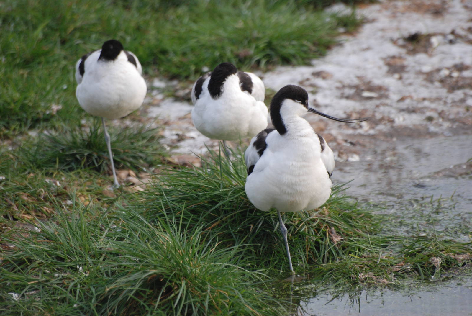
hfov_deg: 4.6
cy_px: 158
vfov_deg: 3.1
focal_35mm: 450
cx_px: 236
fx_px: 5907
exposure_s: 1/200
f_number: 5.6
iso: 400
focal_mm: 300
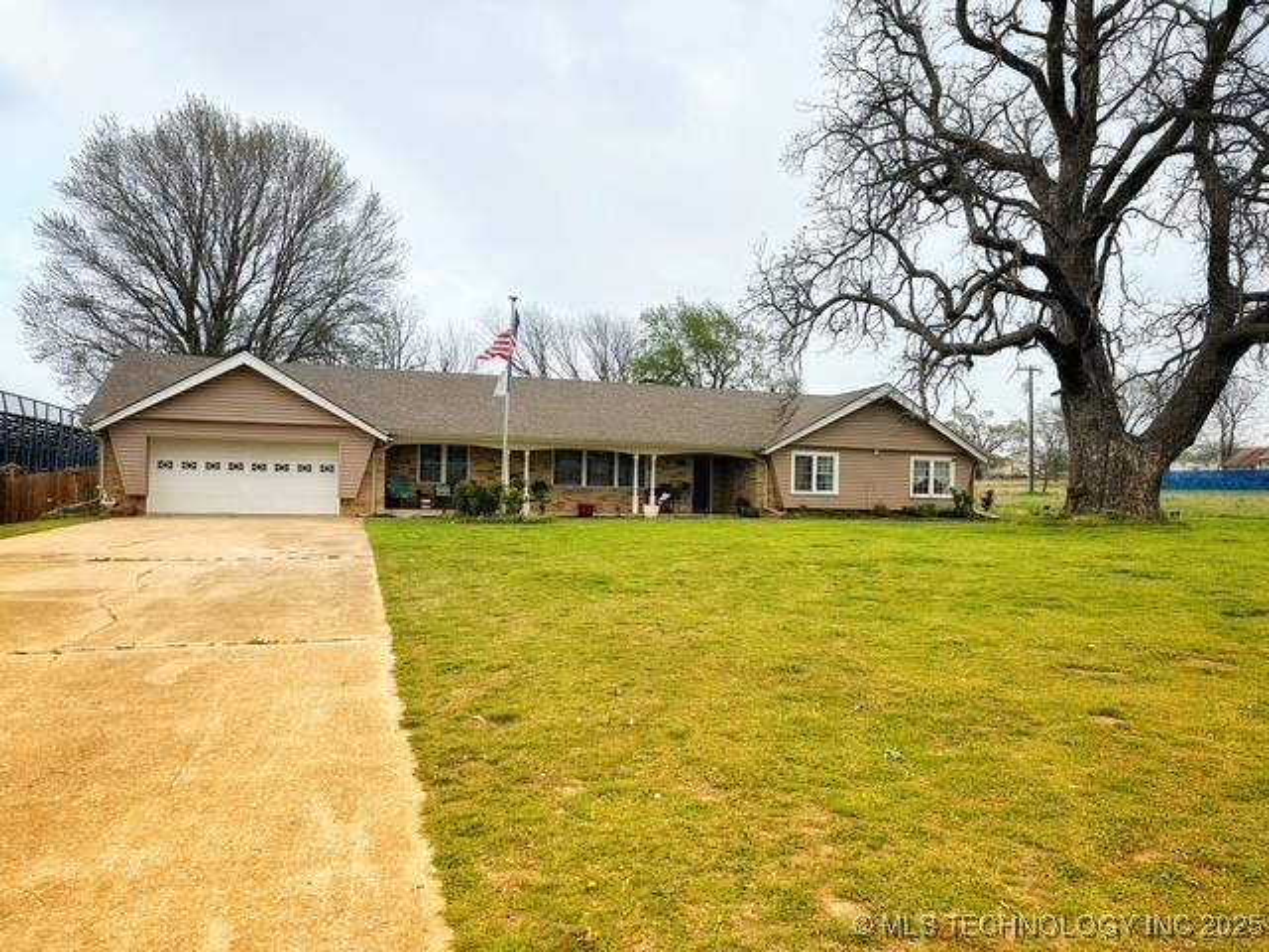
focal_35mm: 24
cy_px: 476
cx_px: 634
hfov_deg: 71.6
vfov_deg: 56.8
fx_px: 880
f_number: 1.78
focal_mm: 6.86
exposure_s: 1/4016
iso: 80
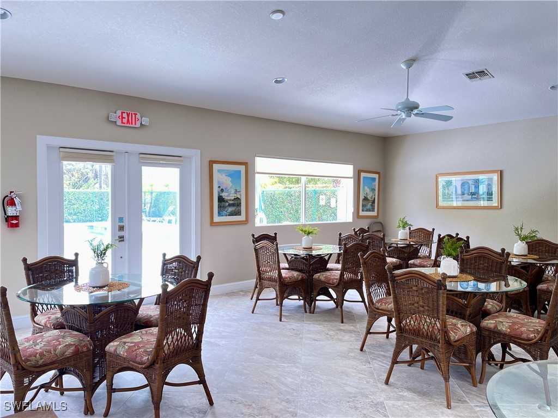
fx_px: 403
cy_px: 209
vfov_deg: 54.9
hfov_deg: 69.4
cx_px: 279
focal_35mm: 25
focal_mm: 5.1
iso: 64
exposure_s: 1/60
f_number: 1.6
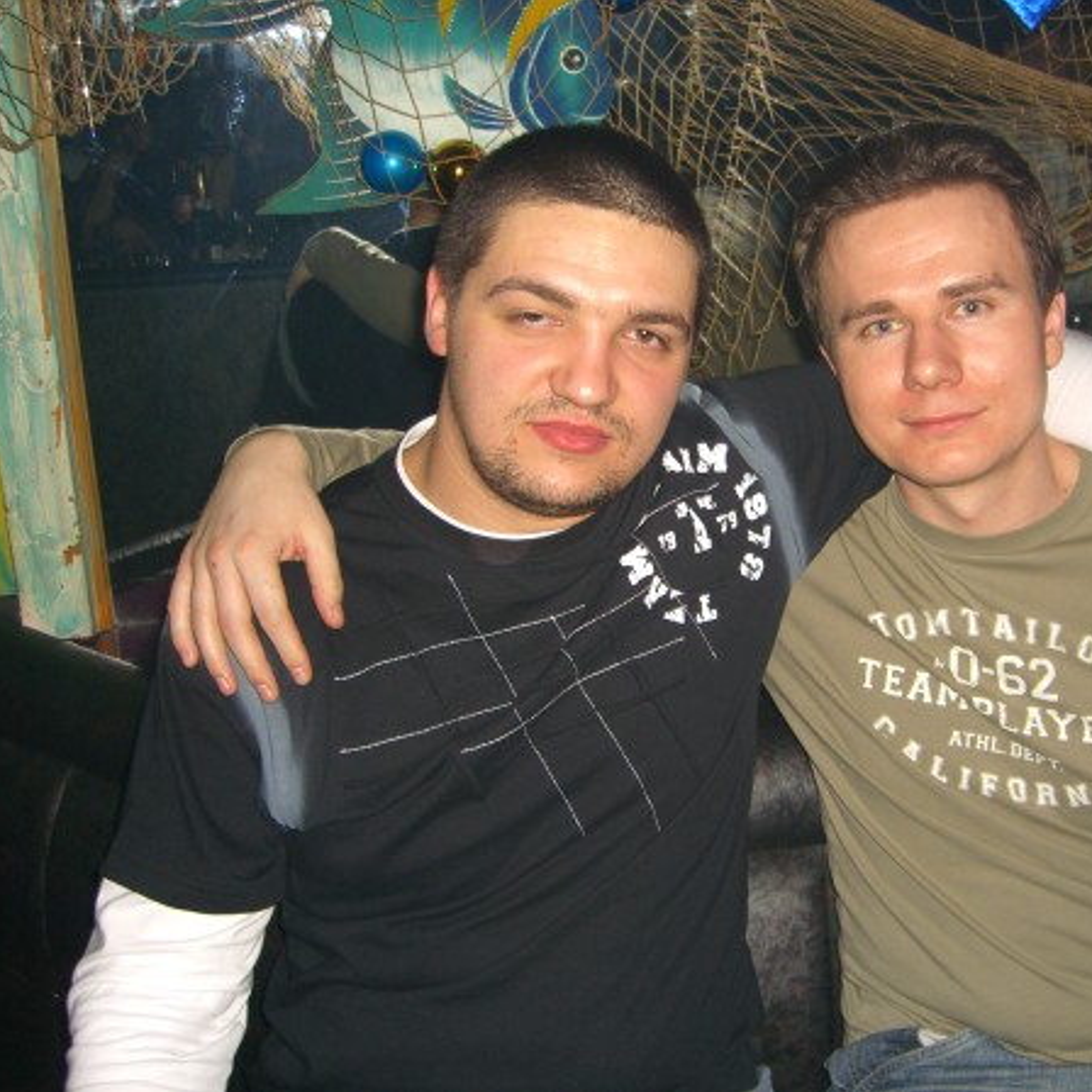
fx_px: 1606
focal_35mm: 45
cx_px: 704
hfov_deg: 37.2
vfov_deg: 37.6
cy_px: 546
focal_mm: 7.9
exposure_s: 1/60
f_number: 2.8
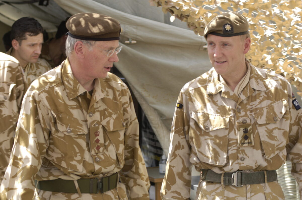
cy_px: 100
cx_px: 151
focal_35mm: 117
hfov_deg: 17.5
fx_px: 980
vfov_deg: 11.7
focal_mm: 78
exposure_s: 1/125
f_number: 6.3
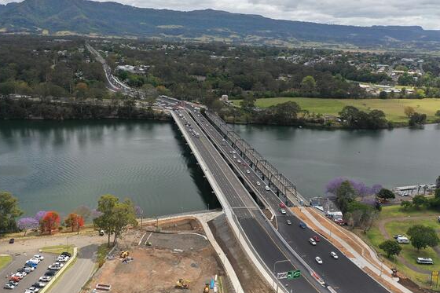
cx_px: 207
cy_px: 141
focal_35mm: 39
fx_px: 476
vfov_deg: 34.2
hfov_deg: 49.5
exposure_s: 1/200
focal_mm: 10.26
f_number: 4.5
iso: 100
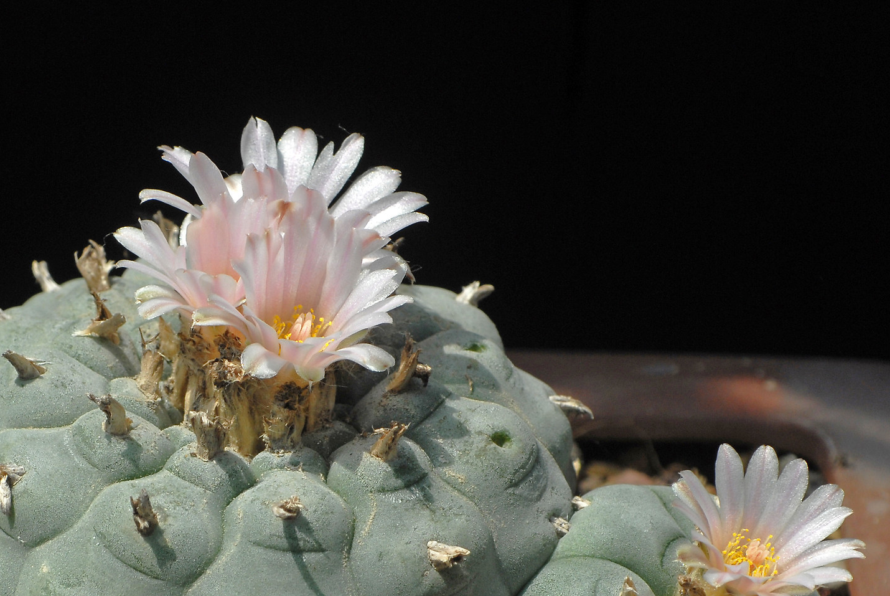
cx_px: 263
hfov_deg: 13.5
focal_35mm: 151
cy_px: 465
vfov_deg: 9.1
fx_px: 3737
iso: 160
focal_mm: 60
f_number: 10
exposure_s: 1/320
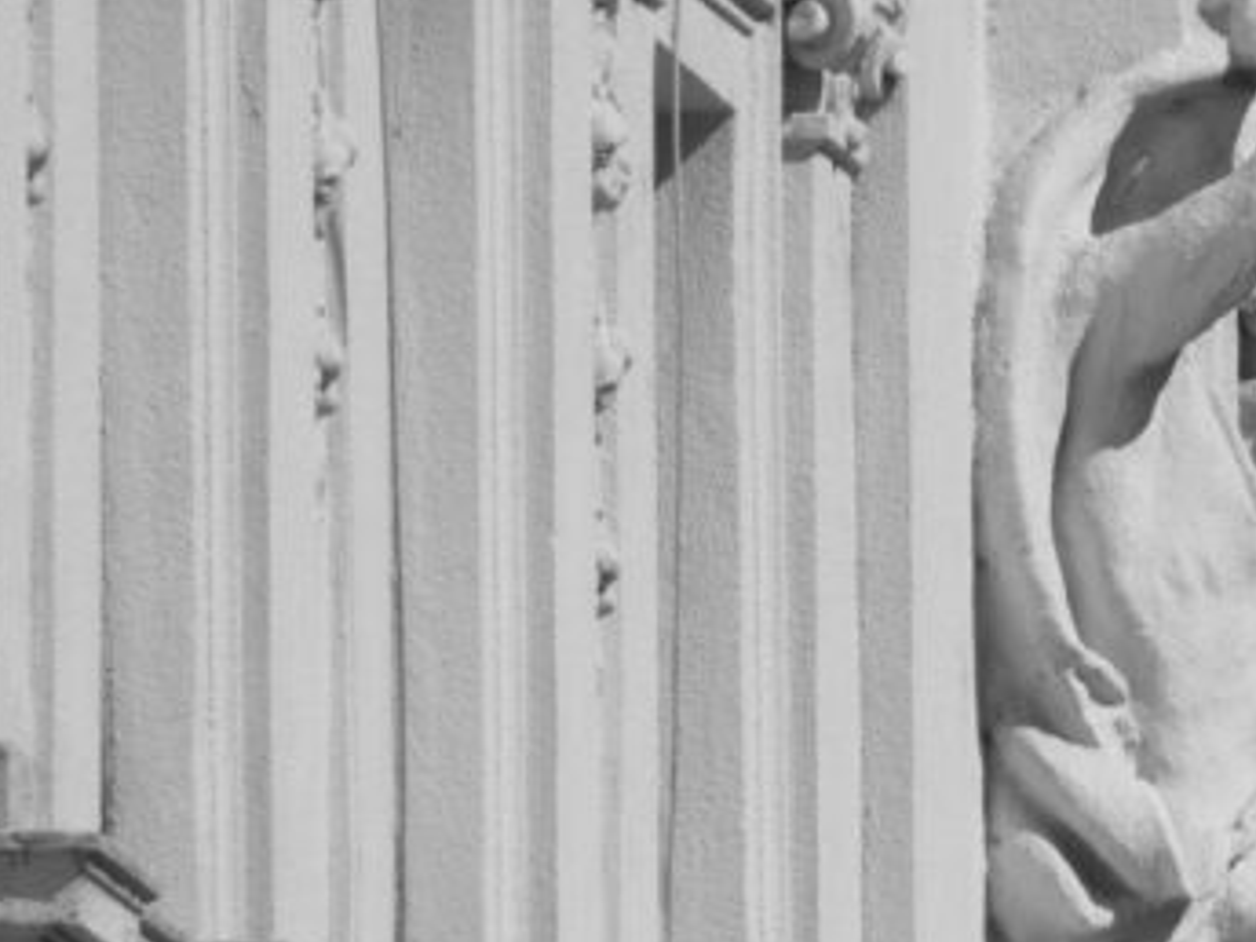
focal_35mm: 2679
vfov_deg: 0.6
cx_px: 1376
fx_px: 97204
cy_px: 522
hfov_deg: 0.7
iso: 80
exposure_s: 1/1000
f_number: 5.9
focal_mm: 215
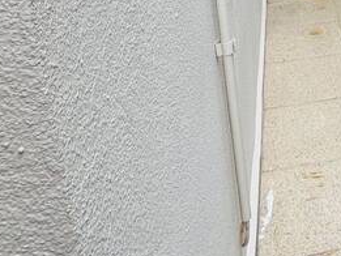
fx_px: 572
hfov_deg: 28.2
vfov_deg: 22.6
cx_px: 426
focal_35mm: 58
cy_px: -76
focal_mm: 2.22
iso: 40
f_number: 2.2
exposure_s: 1/117
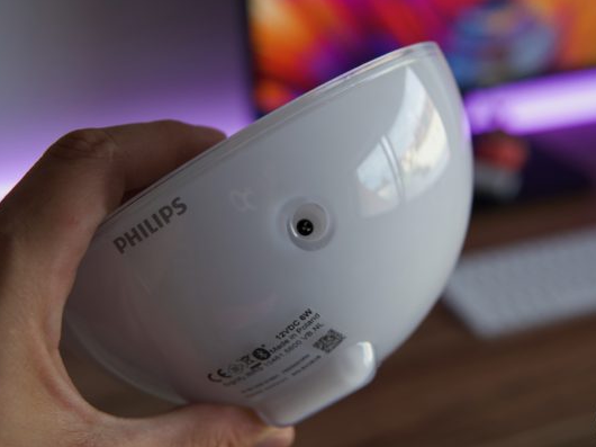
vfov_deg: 29.7
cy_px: 223
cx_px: 334
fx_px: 843
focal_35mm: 49
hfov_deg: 38.9
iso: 400
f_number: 3.5
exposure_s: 1/50
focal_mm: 30
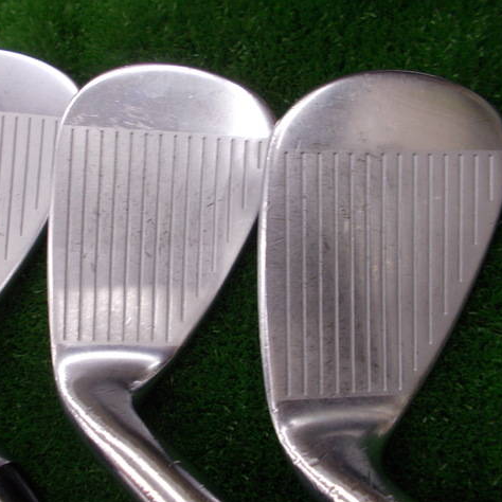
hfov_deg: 52.0
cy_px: 253
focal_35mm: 31
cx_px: 191
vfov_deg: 52.5
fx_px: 509
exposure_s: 1/25
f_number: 3.2
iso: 125
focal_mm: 4.6
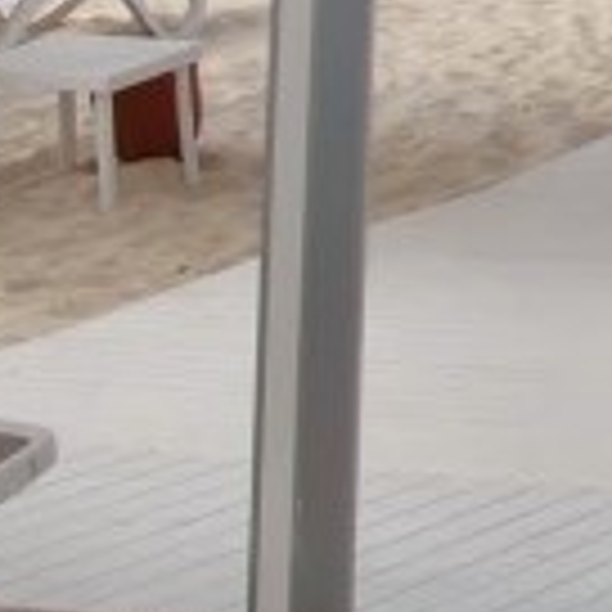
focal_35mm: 194
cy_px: -580
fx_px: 3880
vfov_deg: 8.6
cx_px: 1433
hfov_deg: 8.3
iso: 100
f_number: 8
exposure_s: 1/250
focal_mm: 18
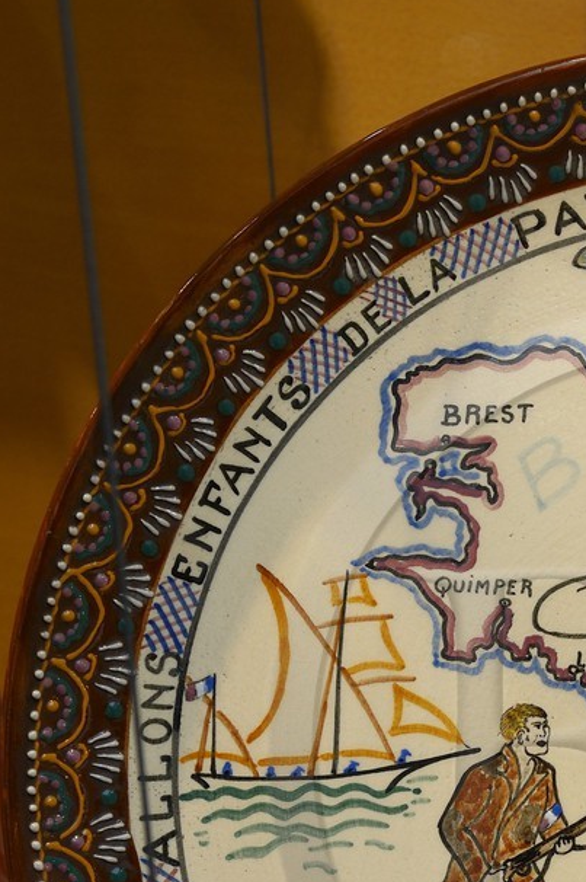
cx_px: 713
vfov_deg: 21.1
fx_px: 2323
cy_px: 750
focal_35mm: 95
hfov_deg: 13.9
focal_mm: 36
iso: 200
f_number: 5.6
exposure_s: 1/100
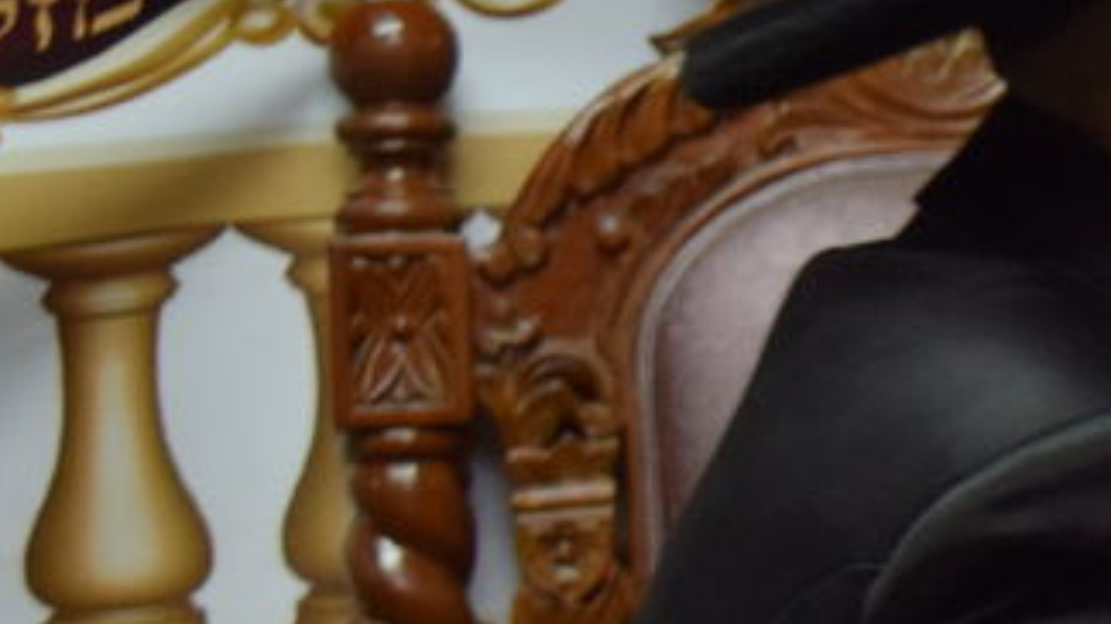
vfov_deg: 6.6
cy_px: 87
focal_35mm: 183
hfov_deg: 10.8
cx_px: 2205
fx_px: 5397
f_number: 4.5
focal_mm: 27
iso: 800
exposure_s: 1/80
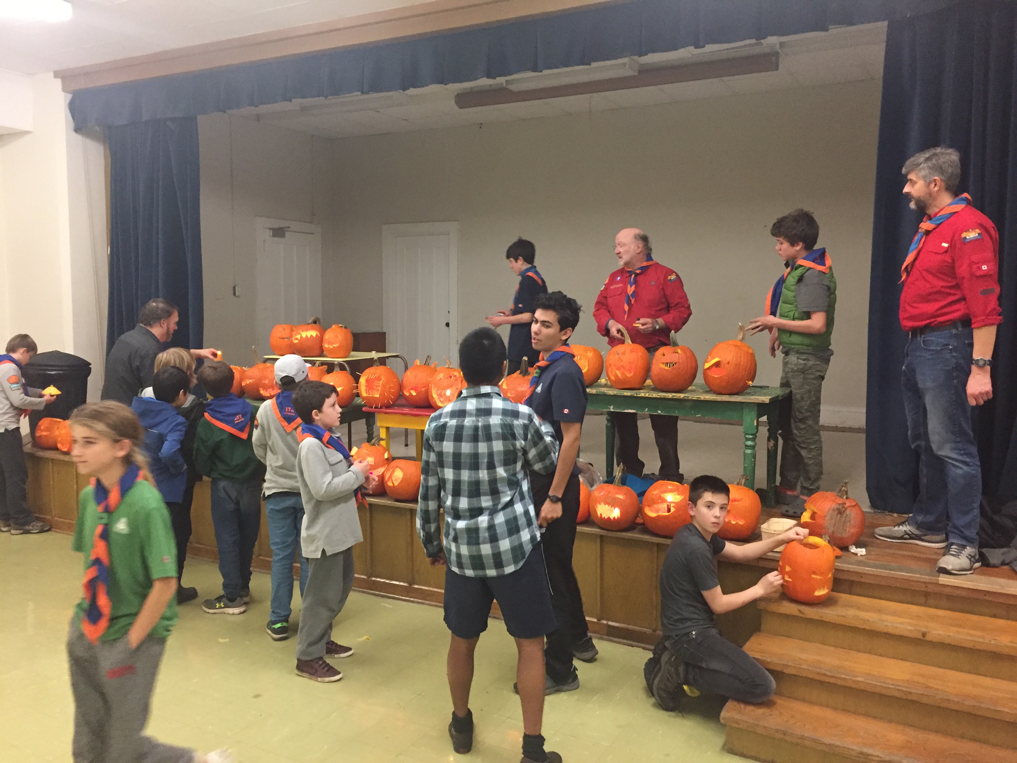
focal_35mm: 29
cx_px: 508
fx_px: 852
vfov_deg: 48.2
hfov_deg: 61.7
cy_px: 382
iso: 250
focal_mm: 4.15
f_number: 2.2
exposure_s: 1/30
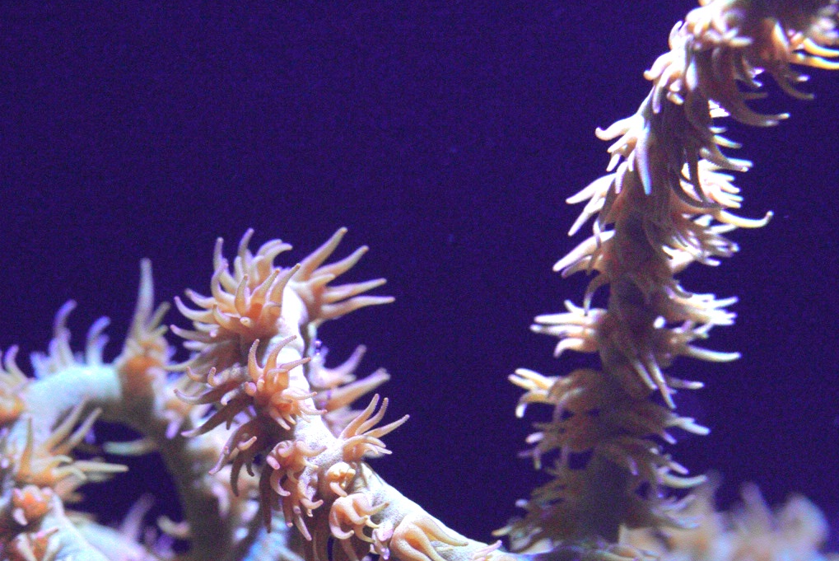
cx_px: 257
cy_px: 398
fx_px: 4991
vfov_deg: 6.4
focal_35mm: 214
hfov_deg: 9.6
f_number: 7.1
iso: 4000
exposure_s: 1/80
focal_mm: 90
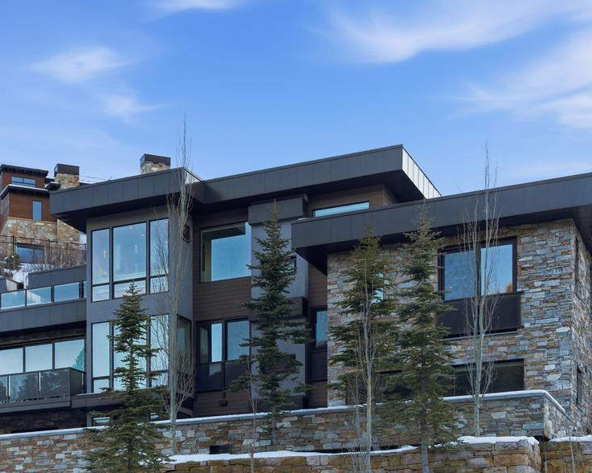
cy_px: 253
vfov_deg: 25.4
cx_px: 233
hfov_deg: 31.4
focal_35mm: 60
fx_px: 1051
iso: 500
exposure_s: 1/8000
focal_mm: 46
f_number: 4
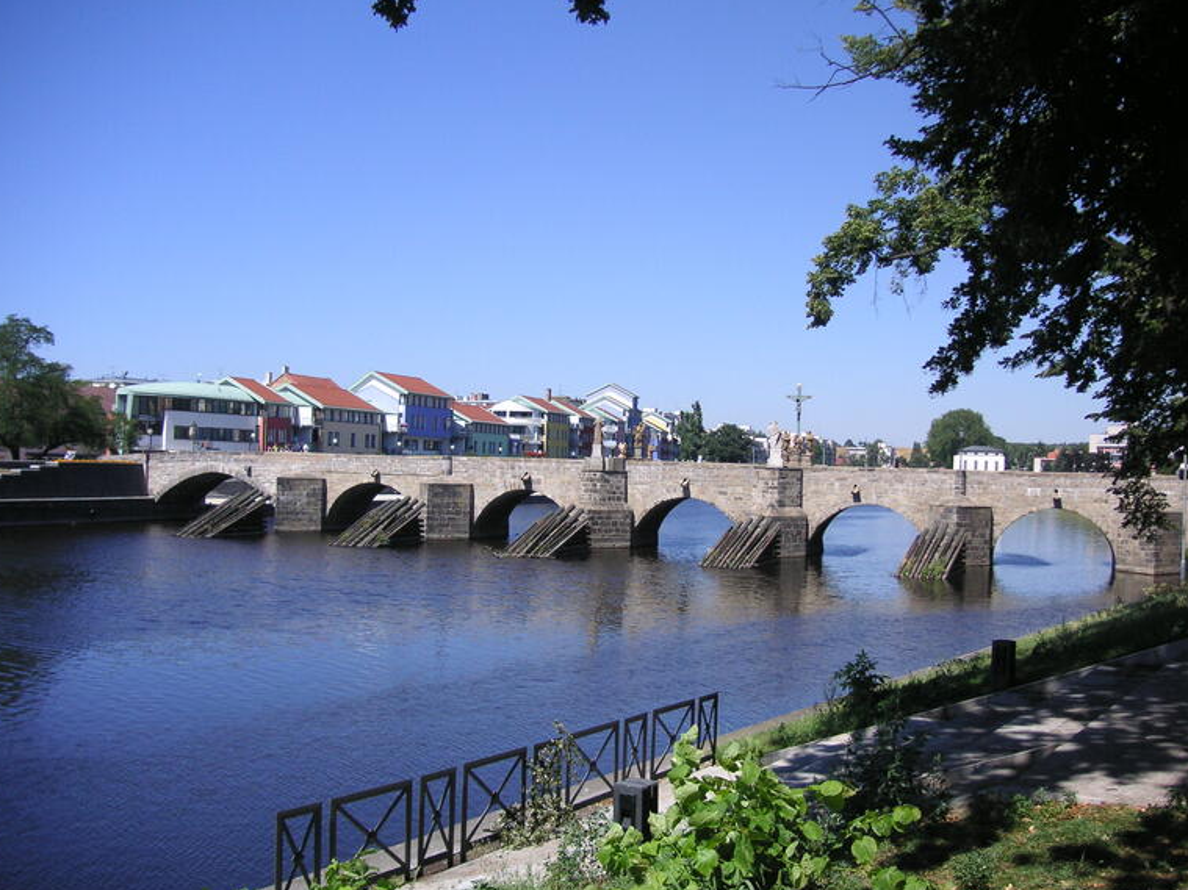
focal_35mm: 39
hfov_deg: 47.9
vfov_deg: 36.8
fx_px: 1338
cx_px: 603
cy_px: 440
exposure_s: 1/180
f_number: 6.7
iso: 50
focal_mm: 6.1
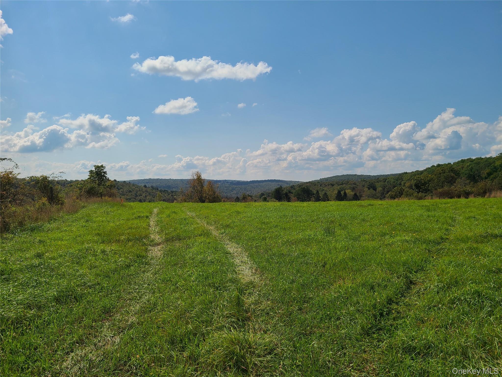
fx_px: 377
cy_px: 188
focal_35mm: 26
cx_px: 251
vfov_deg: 53.1
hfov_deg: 67.3
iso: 40
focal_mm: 5.4
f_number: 1.8
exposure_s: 1/6707
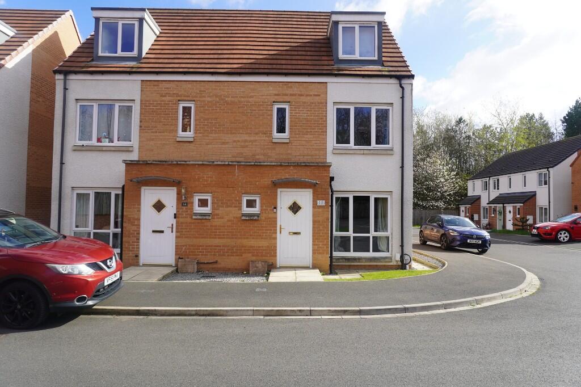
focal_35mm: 24
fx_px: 387
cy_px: 194
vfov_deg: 53.1
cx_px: 290
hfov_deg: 73.8
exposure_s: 1/400
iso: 100
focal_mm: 16
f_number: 5
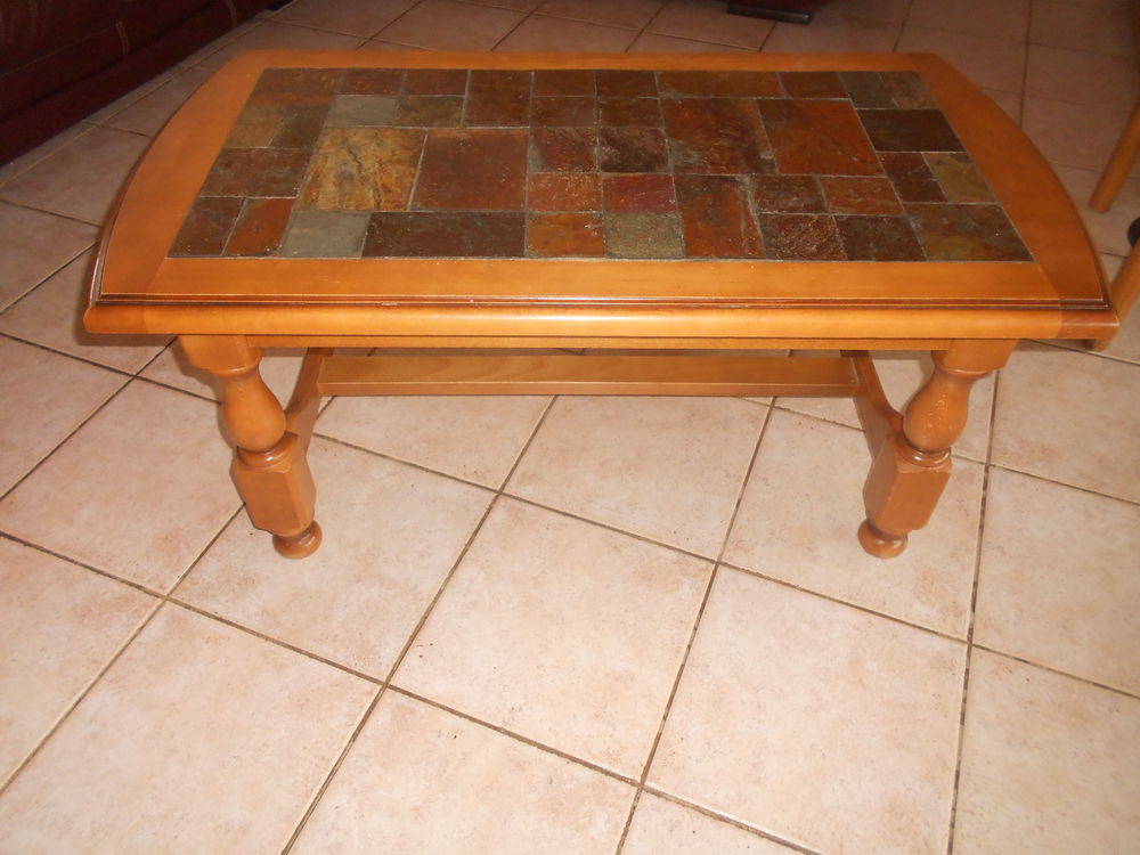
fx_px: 856
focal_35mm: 26
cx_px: 570
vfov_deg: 53.1
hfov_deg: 67.3
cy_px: 428
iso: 200
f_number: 3.2
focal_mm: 4.6
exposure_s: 1/25
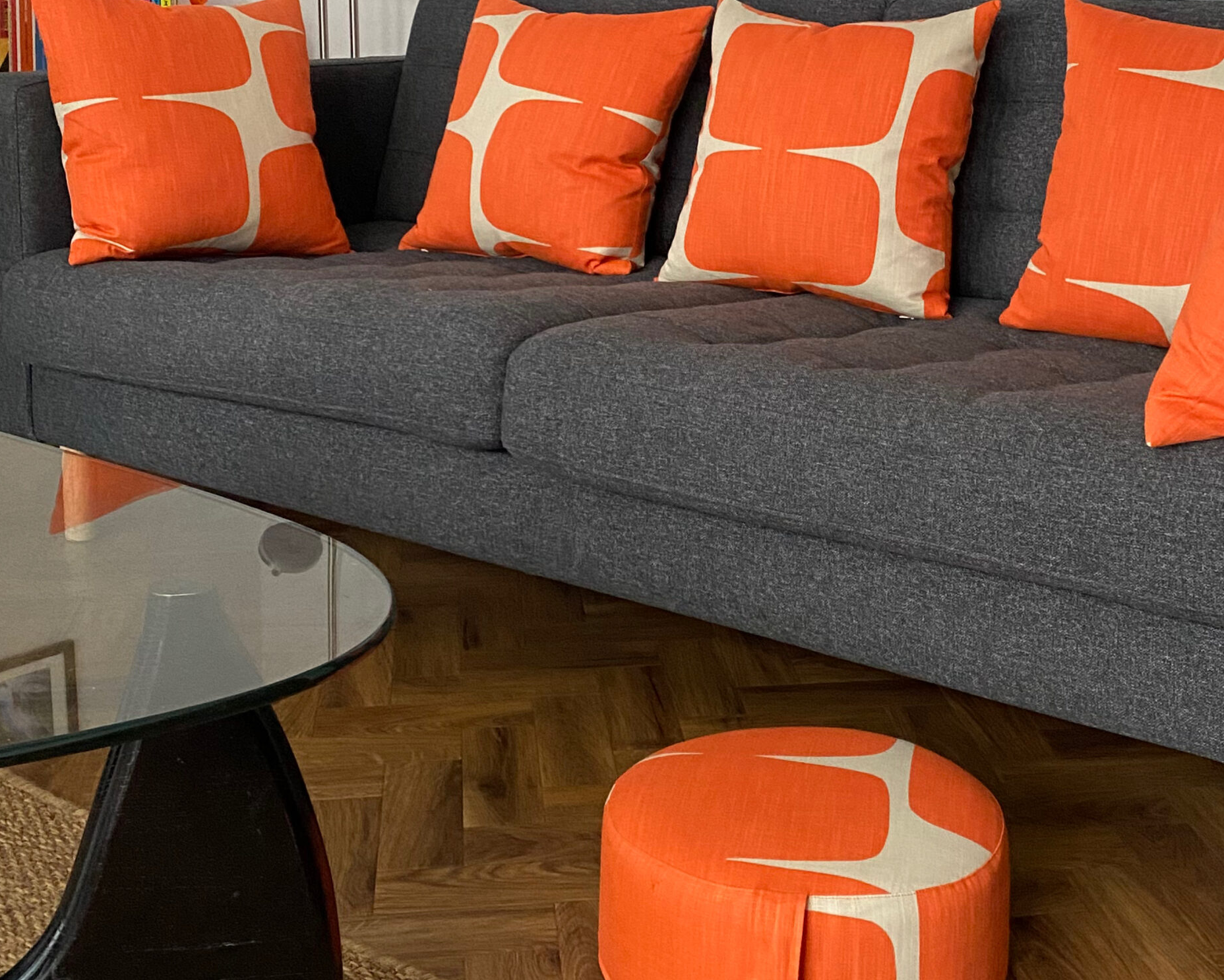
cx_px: 809
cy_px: 547
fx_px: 1268
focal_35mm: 35
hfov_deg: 50.7
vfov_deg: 42.2
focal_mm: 4.25
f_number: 1.8
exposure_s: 1/60
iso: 400
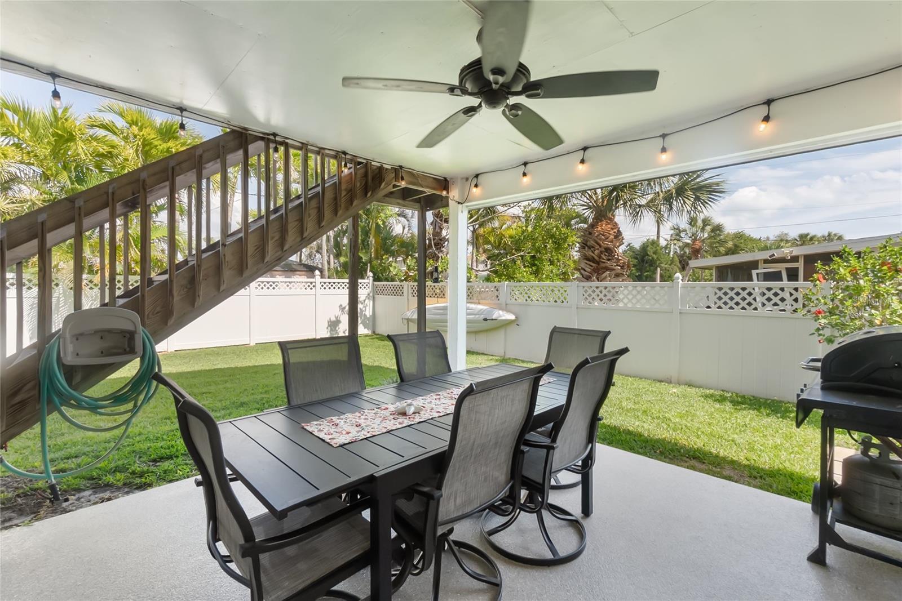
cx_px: 451
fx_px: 376
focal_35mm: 15
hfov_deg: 100.4
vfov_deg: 77.3
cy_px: 300
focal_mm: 10
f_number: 8
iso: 1600
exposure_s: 1/250
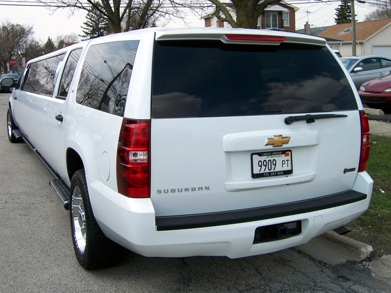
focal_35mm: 36
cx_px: 196
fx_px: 407
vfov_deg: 39.7
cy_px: 146
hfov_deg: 51.4
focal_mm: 6.2
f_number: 4.5
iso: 80
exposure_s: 1/400
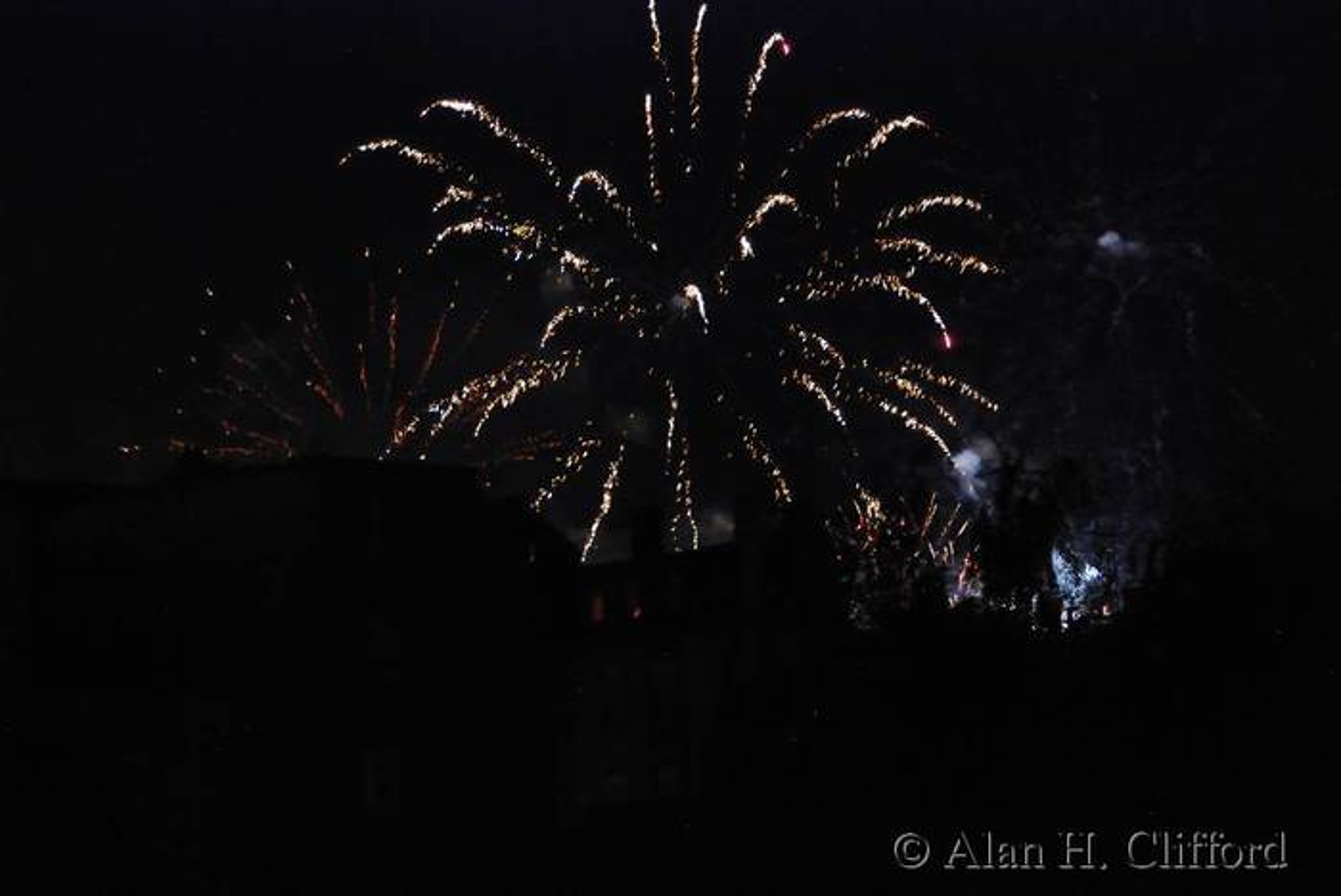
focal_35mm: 105
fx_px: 3914
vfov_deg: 13.1
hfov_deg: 19.4
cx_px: 670
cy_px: 448
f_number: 5
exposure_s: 1/3.33
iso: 1600
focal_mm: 70
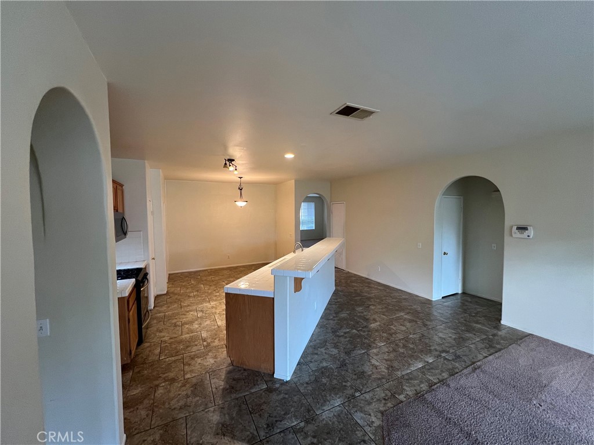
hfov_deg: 106.2
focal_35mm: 13
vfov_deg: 89.9
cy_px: 222
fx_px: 223
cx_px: 297
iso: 250
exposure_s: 1/60
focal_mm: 1.57
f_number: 1.8
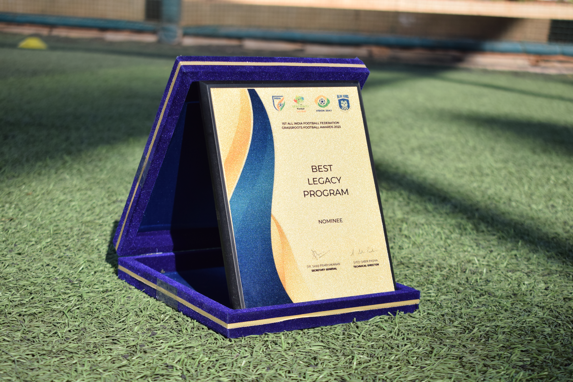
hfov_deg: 29.2
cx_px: 286
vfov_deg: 19.7
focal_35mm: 69
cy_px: 191
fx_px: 1098
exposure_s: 1/1000
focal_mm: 46
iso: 400
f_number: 5.3
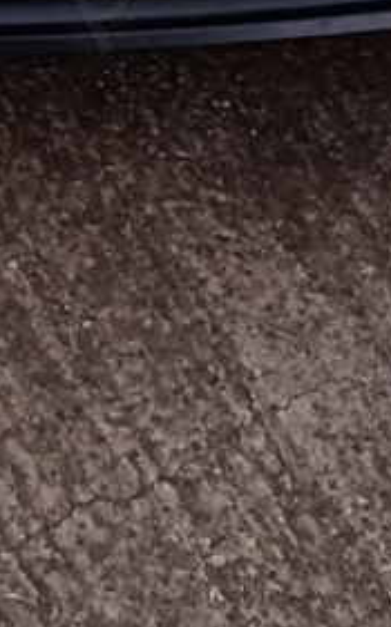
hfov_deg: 9.6
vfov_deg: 13.4
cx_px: 38
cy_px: -598
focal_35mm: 136
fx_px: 2325
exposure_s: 1/25
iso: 1067
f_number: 1.9
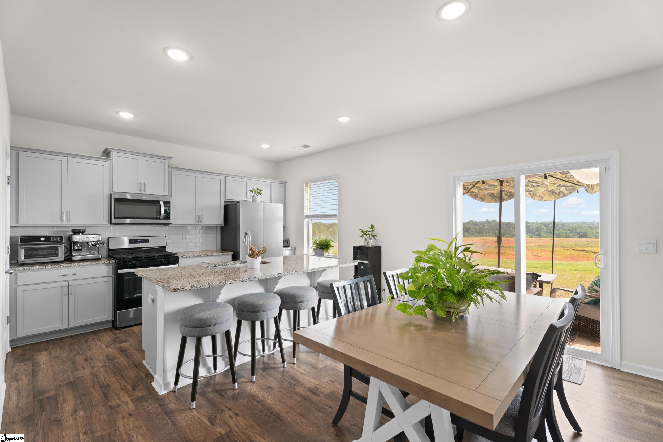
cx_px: 332
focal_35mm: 16
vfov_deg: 73.8
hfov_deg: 96.7
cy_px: 221
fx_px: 295
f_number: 9
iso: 320
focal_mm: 16
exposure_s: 1/13
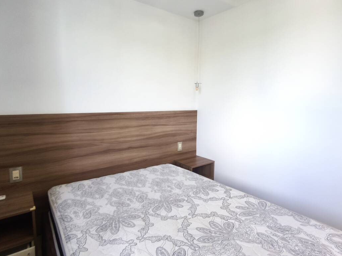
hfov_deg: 79.0
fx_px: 207
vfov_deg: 63.4
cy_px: 121
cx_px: 167
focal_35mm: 21
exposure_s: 1/30
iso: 250
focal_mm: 1.91
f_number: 2.2
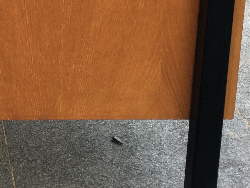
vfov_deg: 12.3
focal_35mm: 116
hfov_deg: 16.4
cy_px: -68
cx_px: -38
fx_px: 838
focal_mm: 4.15
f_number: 2.2
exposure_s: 1/100
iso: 32
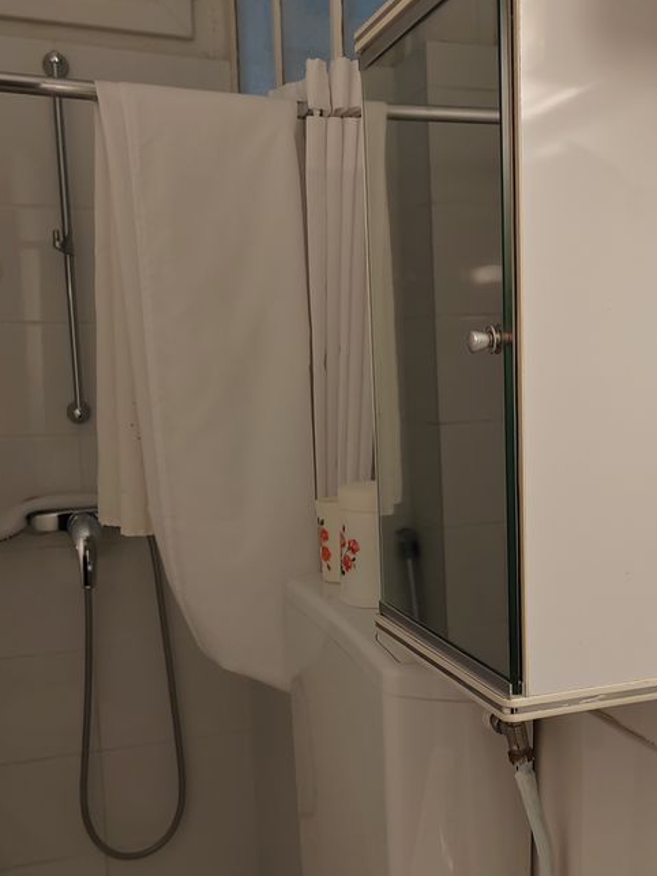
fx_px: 1063
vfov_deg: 44.6
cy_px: 523
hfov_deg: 33.9
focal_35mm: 42
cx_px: 458
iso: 250
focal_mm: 5.52
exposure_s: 1/100
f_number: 1.9
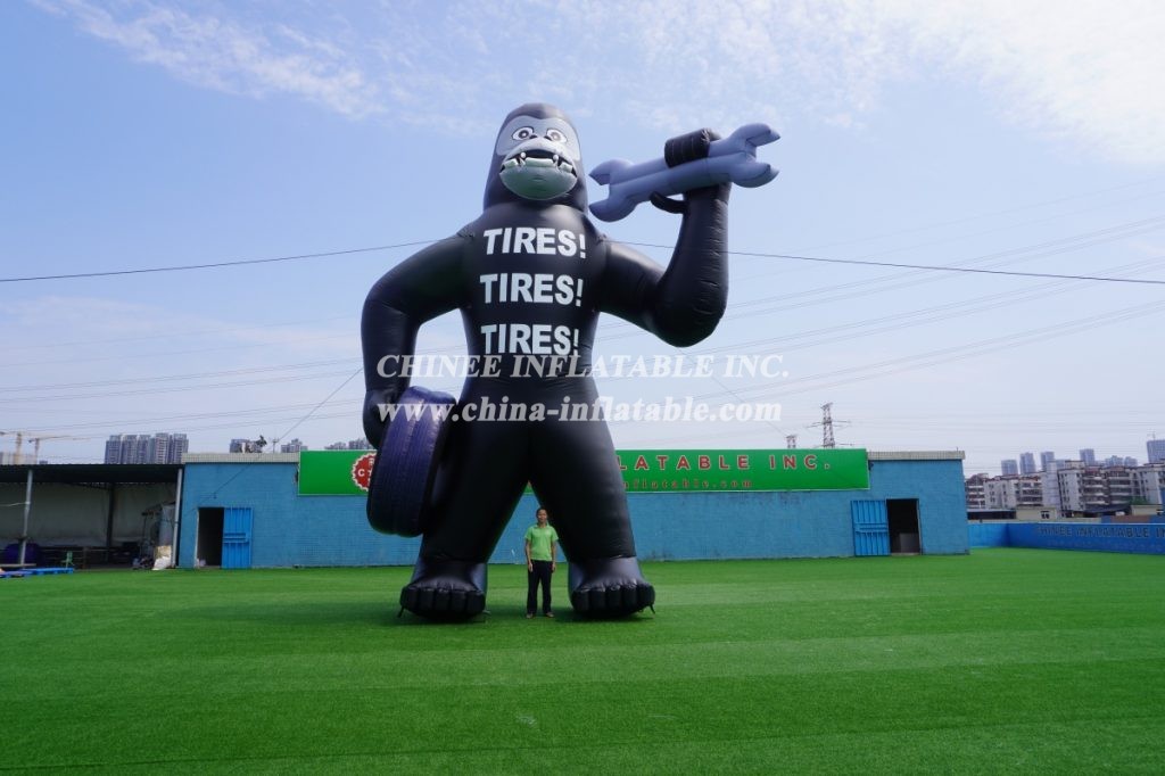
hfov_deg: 73.8
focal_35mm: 24
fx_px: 776
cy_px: 388
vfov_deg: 53.1
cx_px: 582
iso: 100
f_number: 10
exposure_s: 1/160
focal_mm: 16
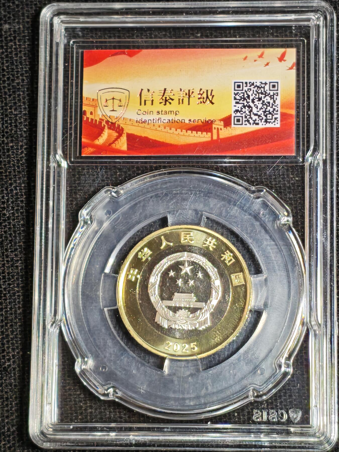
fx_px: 1567
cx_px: 170
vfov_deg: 16.4
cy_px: 226
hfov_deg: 12.3
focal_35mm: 120
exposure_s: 1/586
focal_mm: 4.94
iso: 50
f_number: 1.5
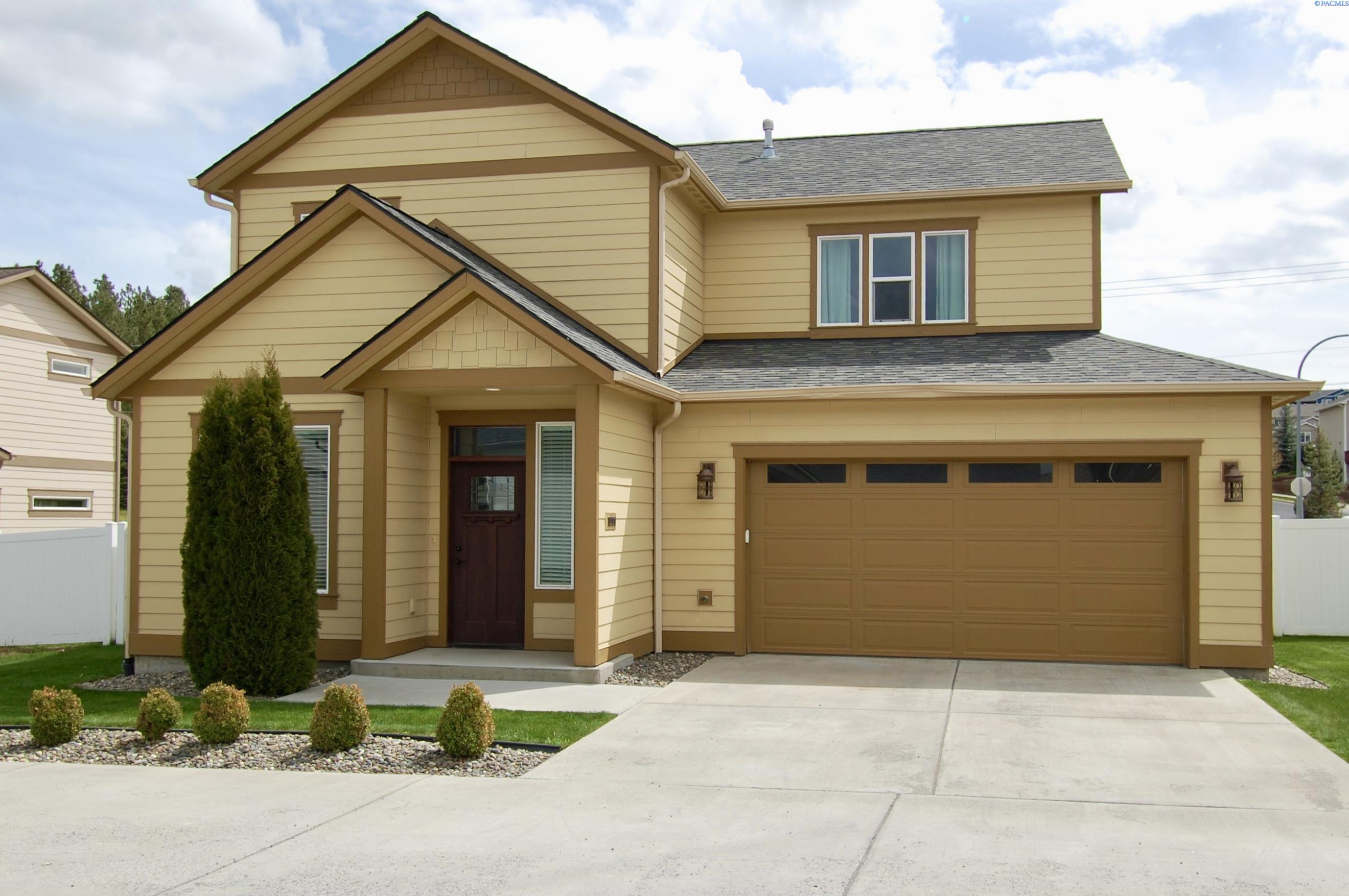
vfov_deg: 43.5
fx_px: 1123
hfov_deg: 62.0
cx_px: 674
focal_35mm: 30
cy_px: 448
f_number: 9
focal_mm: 20
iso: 200
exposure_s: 1/320
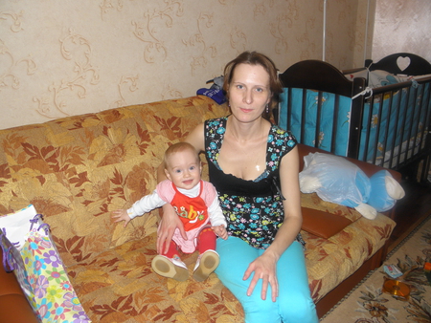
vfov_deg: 49.8
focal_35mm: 28
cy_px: 162
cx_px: 216
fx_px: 349
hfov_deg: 63.4
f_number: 3.5
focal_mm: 5
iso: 100
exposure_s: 1/30
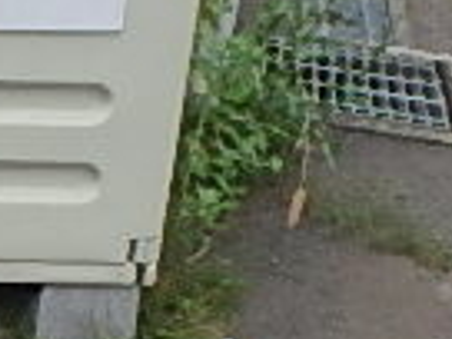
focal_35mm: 99
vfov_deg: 14.7
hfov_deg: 16.0
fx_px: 1293
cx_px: -422
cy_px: -10
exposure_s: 1/500
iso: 125
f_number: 6
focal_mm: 3.7
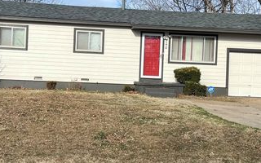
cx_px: 135
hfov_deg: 46.2
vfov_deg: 29.5
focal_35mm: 43
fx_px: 306
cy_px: 45
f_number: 1.5
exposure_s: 1/3968
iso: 50
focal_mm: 5.7
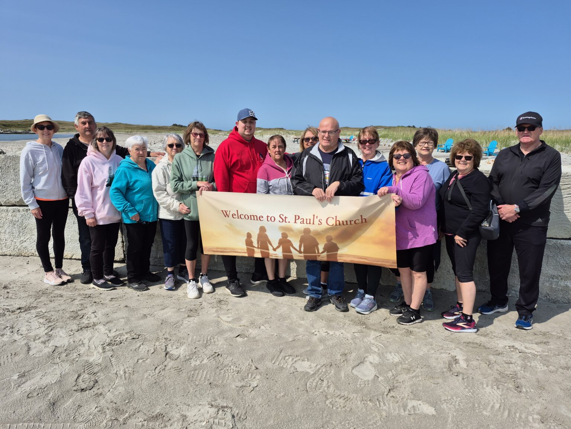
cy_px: 214
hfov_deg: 73.9
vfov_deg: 58.9
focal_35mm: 23
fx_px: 379
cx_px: 286
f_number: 1.8
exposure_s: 1/2560
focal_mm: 5.4
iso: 25
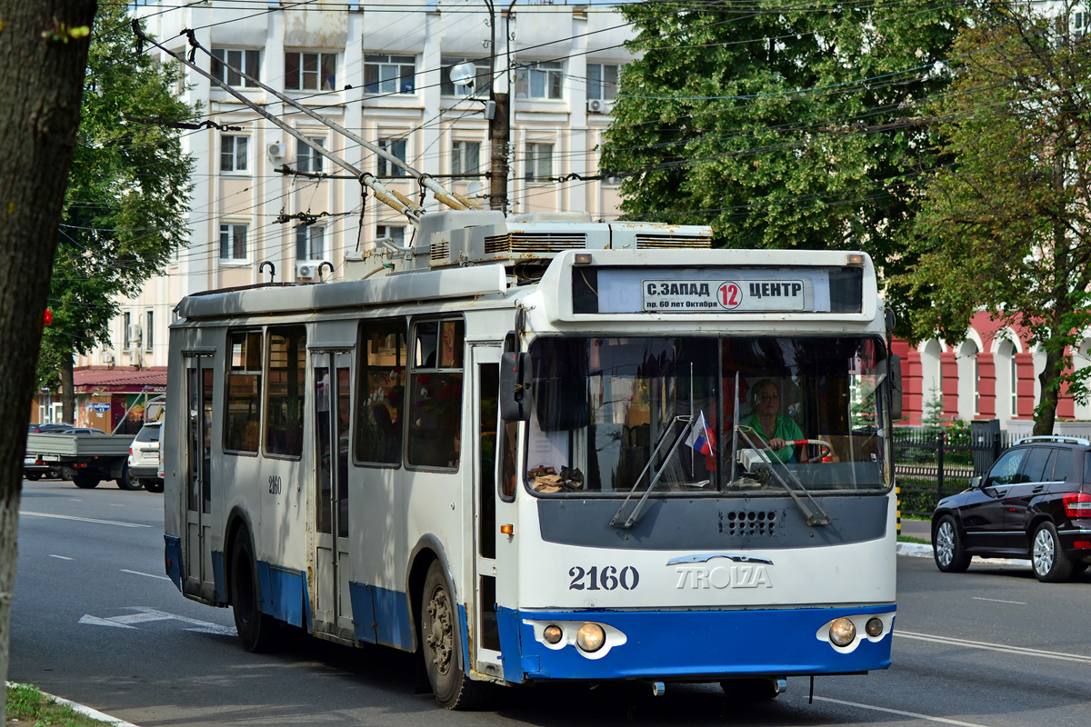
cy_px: 364
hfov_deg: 19.5
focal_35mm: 105
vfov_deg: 13.0
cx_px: 546
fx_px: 3182
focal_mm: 70
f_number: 6.3
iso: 200
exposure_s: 1/1000
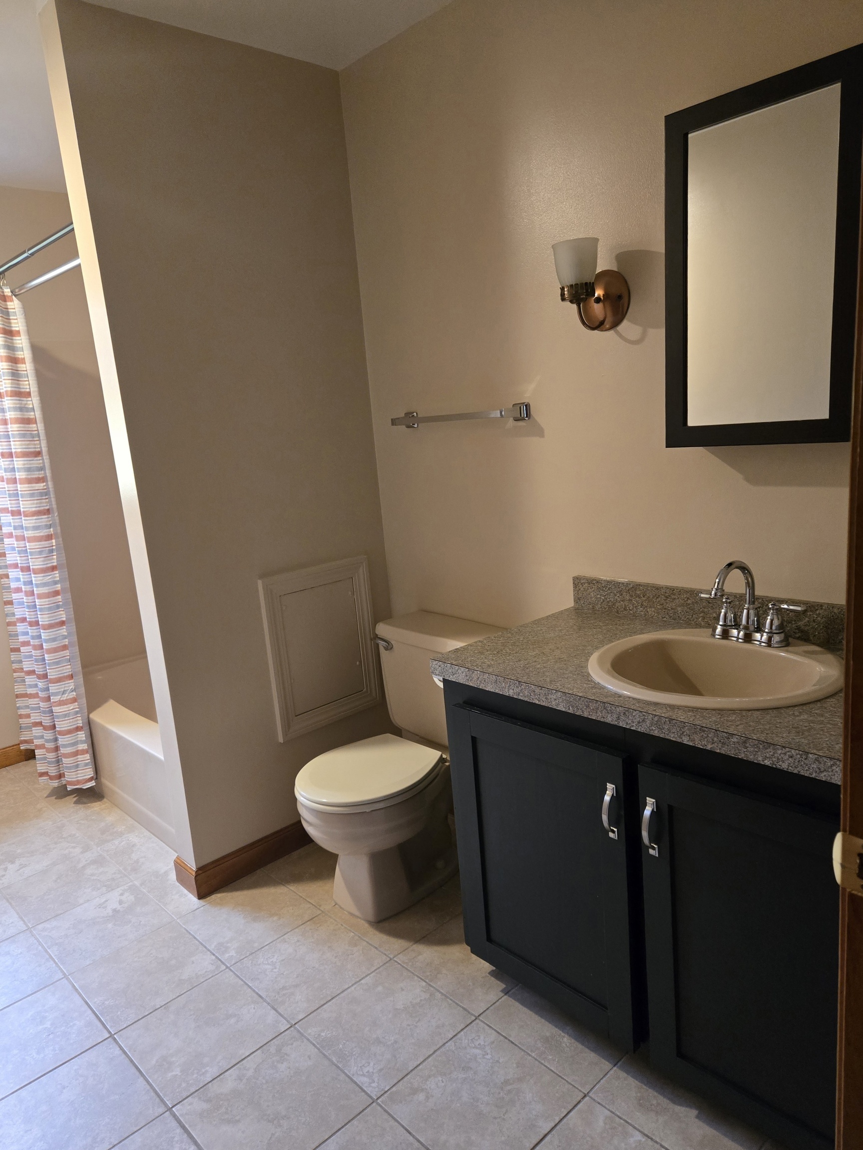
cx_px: 432
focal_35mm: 23
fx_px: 765
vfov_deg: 73.9
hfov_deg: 58.9
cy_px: 575
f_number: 1.8
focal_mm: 5.4
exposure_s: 1/60.2
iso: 800
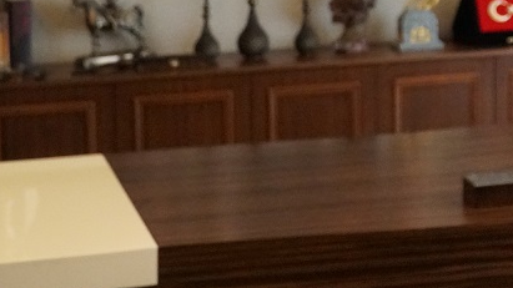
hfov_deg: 20.3
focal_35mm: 99
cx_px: 597
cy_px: -44
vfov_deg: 12.0
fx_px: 1346
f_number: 4
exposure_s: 1/160
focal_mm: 24
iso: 6400
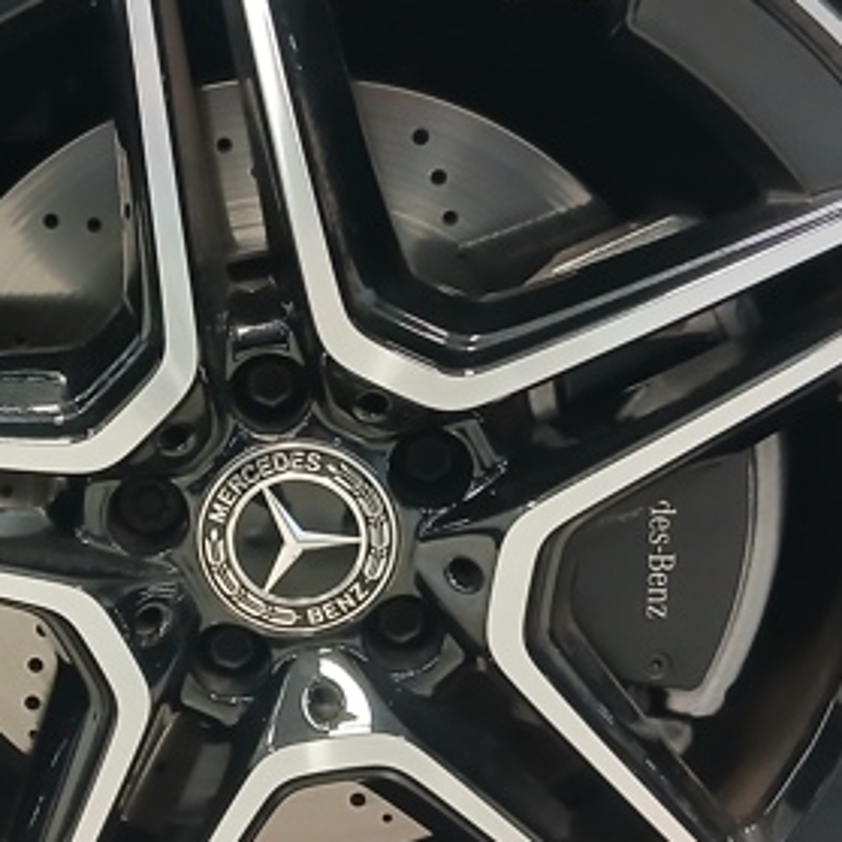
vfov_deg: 26.1
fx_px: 1816
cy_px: 389
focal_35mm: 66
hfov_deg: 25.7
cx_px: 178
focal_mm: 3.98
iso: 400
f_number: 1.8
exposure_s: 1/25
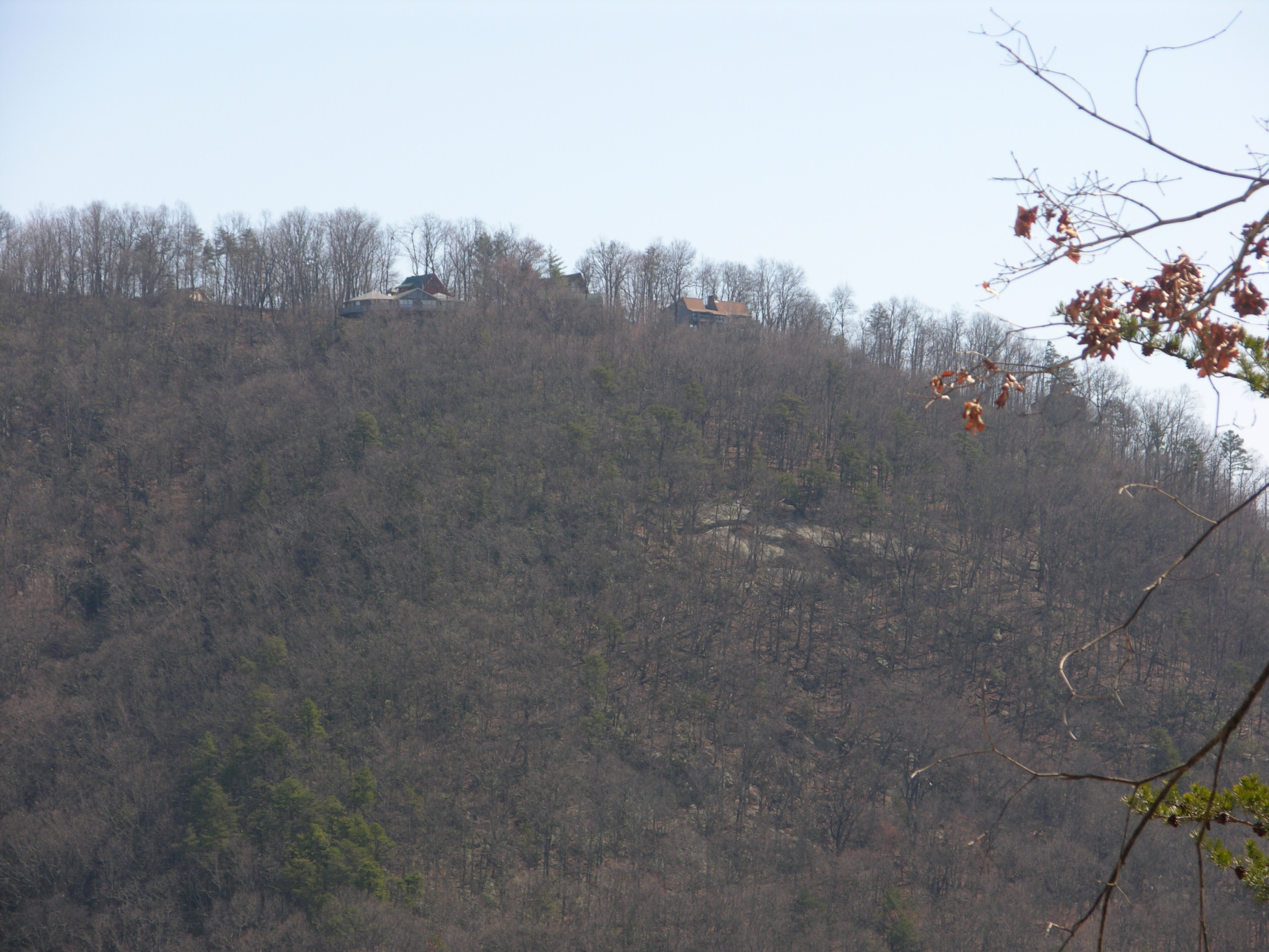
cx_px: 634
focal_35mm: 180
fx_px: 6599
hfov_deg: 11.0
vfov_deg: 8.2
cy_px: 476
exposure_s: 1/226
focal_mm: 44.7
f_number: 5
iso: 50
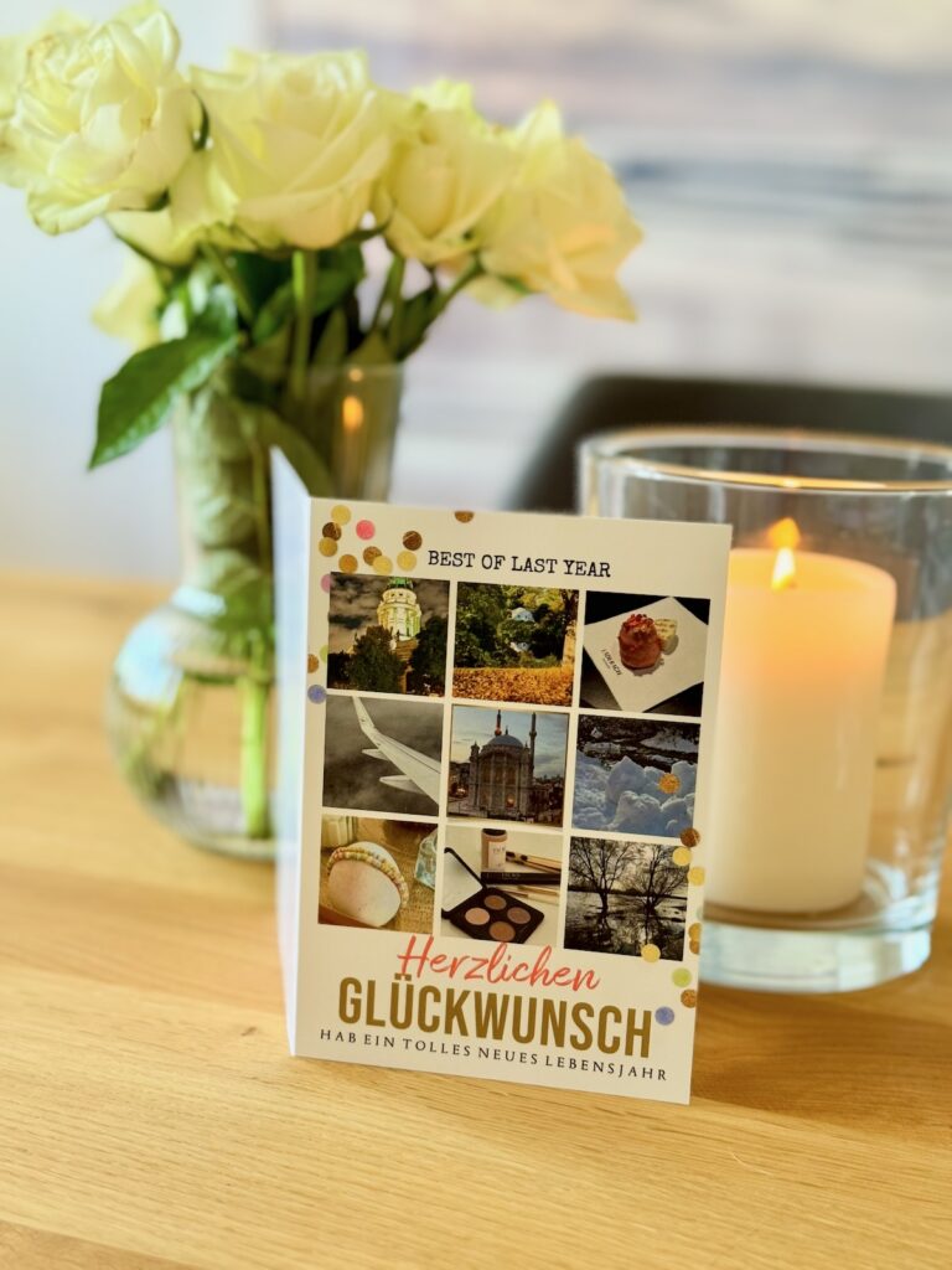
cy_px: 635
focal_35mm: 48
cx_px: 476
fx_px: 1760
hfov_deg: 30.3
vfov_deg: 39.7
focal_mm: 6.76
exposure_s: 1/60
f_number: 1.78
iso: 125
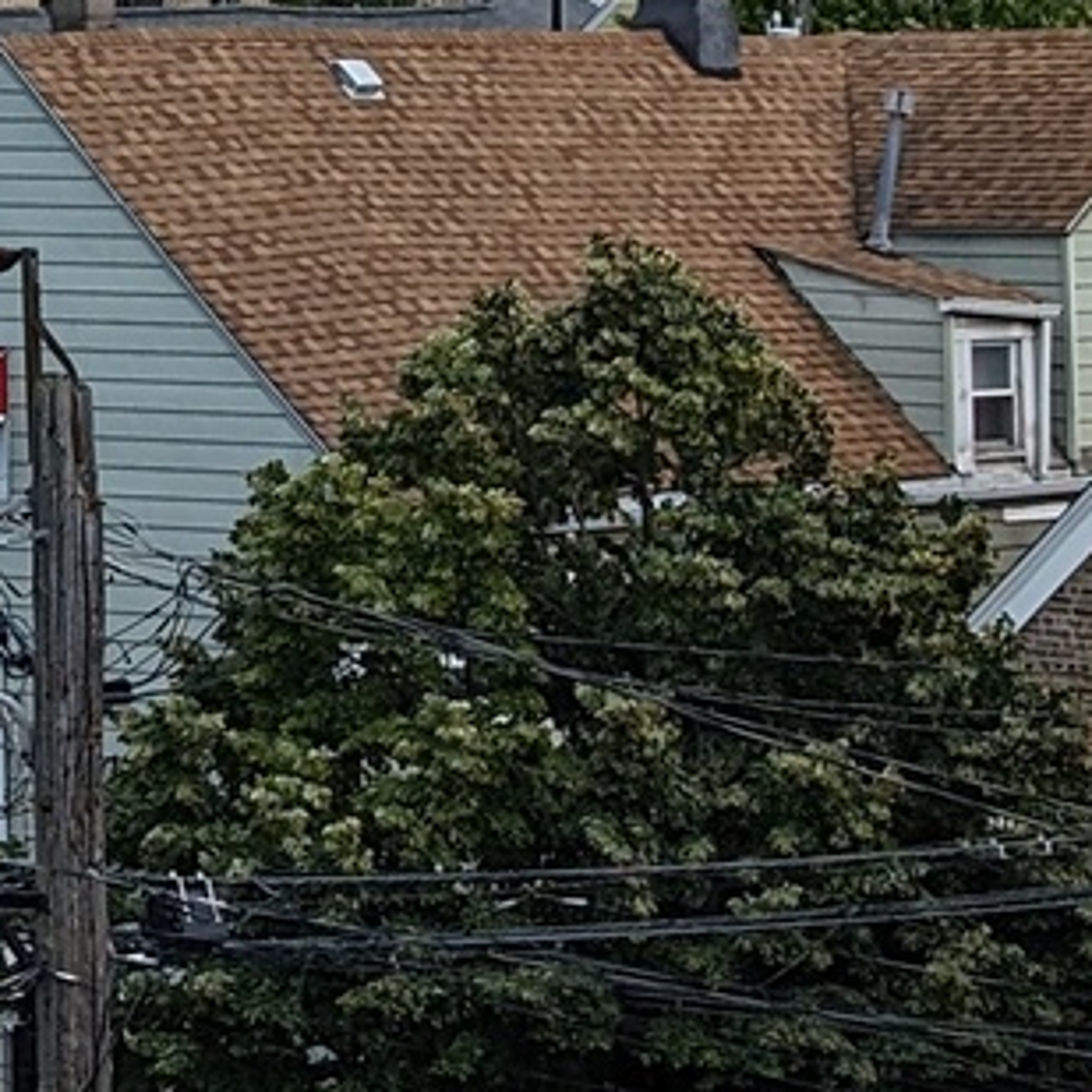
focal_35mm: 201
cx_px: -1074
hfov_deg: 8.3
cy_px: -276
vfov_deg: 8.6
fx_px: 7174
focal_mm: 6.9
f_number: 1.68
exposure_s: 1/1166
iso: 27
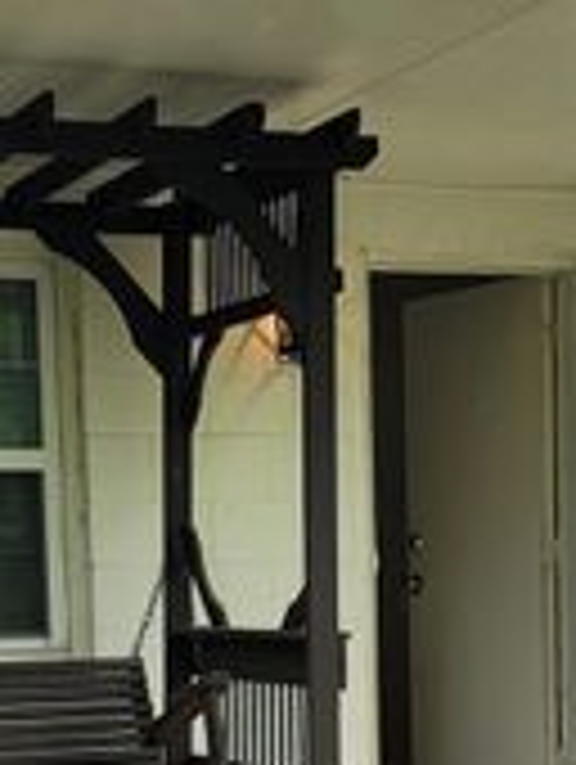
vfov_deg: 19.1
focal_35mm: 98
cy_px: 853
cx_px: 297
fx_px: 2169
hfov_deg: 15.1
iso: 20
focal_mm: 7
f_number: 1.8
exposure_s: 1/212
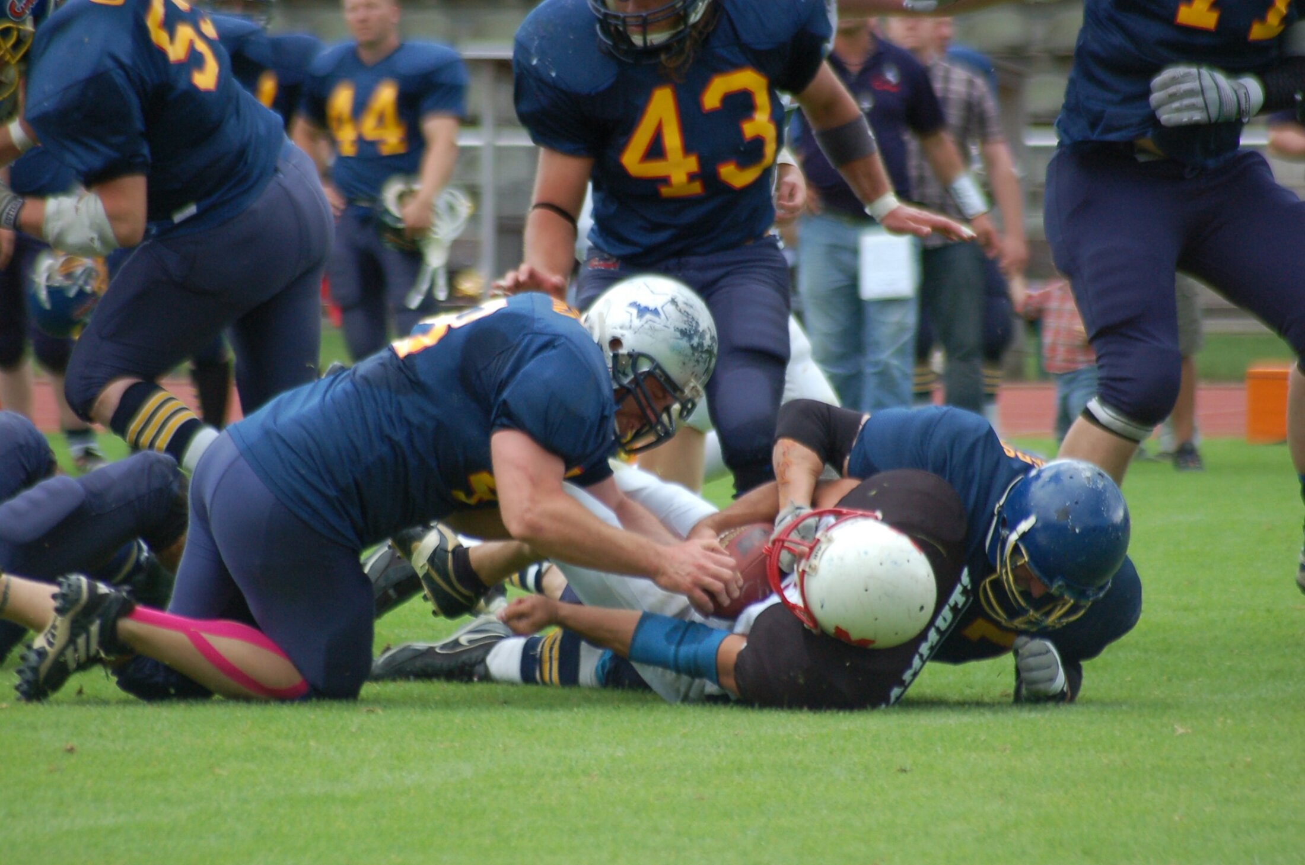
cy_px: 432
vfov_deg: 3.0
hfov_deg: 4.6
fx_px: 16282
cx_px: 652
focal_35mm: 450
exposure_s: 1/500
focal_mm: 300
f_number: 5.6
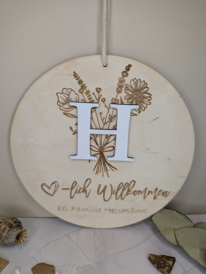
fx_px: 190
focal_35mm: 24
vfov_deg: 71.5
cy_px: 137
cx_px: 103
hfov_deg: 56.9
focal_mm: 6.9
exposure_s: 1/79.1
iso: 25
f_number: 1.68
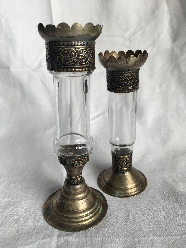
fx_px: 208
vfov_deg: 61.7
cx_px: 93
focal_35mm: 29
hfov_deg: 48.2
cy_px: 124
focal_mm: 4.15
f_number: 2.2
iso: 25
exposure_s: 1/100
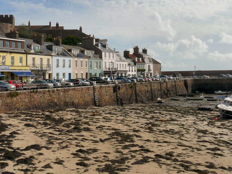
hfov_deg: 41.9
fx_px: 302
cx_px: 97
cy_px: 54
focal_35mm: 45
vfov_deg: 31.9
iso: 100
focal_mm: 4.6
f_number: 8
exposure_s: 1/640
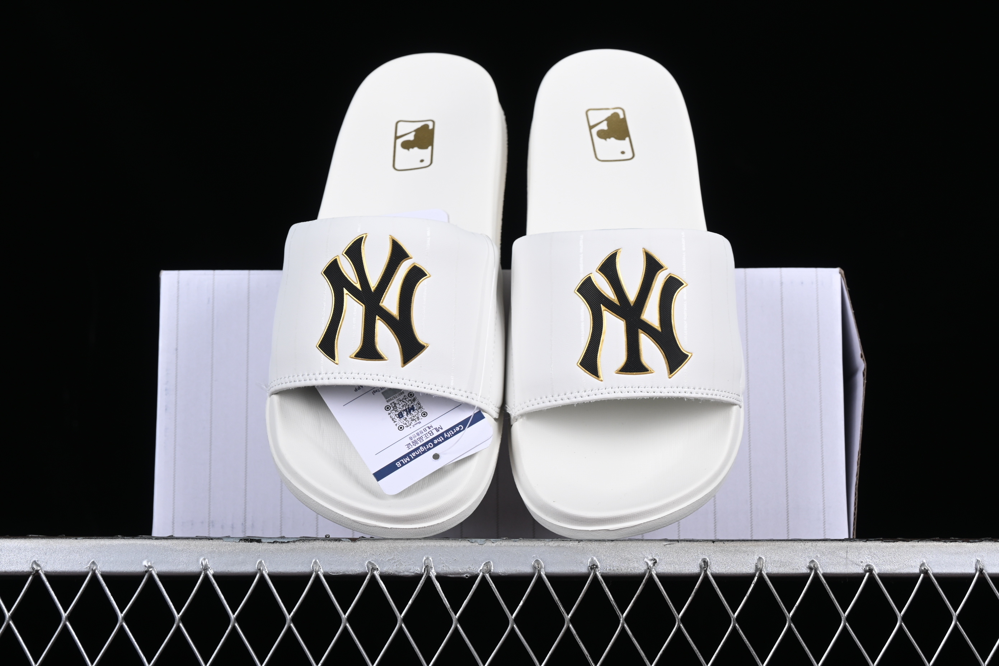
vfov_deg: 18.9
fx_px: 1998
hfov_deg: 28.1
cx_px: 500
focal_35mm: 72
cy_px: 333
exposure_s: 1/160
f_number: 8
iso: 160
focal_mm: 48
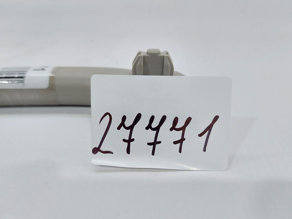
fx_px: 211
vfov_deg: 54.8
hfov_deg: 69.4
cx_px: 146
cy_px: 112
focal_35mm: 25
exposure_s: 1/50
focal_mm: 5.23
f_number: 1.8
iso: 64
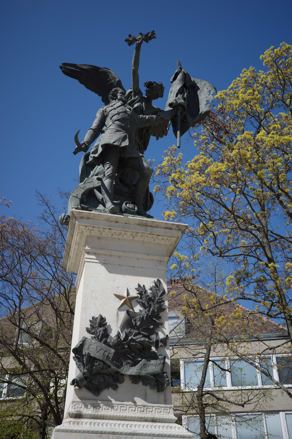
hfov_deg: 33.4
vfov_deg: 48.5
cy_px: 220
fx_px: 487
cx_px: 146
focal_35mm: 40
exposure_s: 1/640
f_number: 5
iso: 100
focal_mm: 26
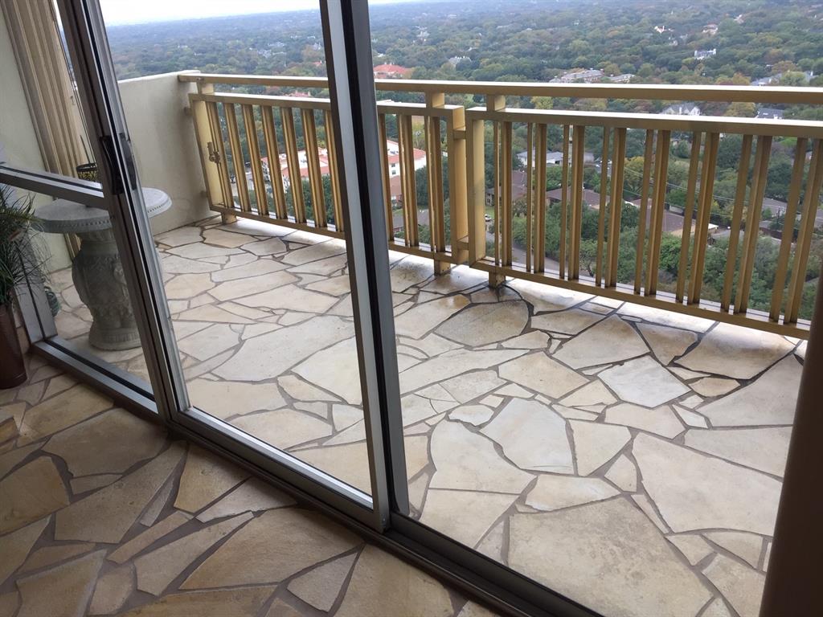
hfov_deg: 61.7
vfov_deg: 48.2
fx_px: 689
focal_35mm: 29
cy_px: 308
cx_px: 412
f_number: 2.2
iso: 50
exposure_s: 1/120
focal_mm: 4.15
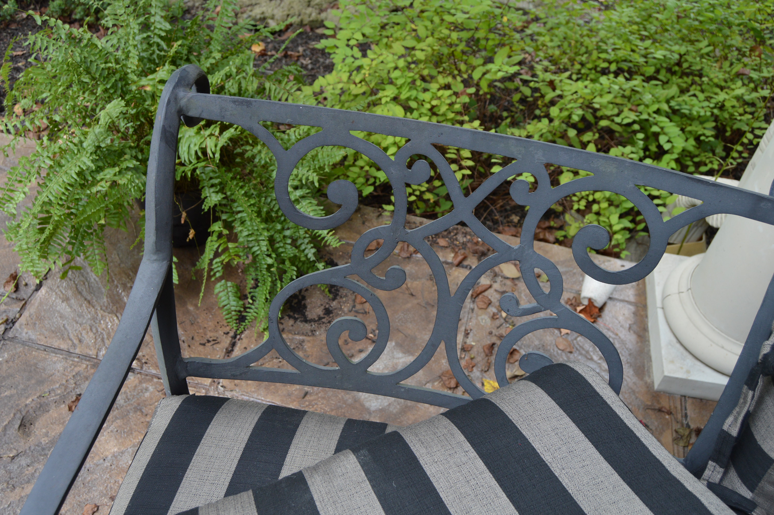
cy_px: 258
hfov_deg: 57.3
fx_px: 709
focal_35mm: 33
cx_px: 387
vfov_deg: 39.9
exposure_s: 1/80
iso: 400
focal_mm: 22
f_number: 4.5
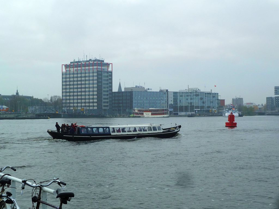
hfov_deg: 30.7
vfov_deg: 23.3
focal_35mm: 63
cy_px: 104
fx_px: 508
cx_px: 140
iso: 80
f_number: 4.5
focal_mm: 10.3
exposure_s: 1/400
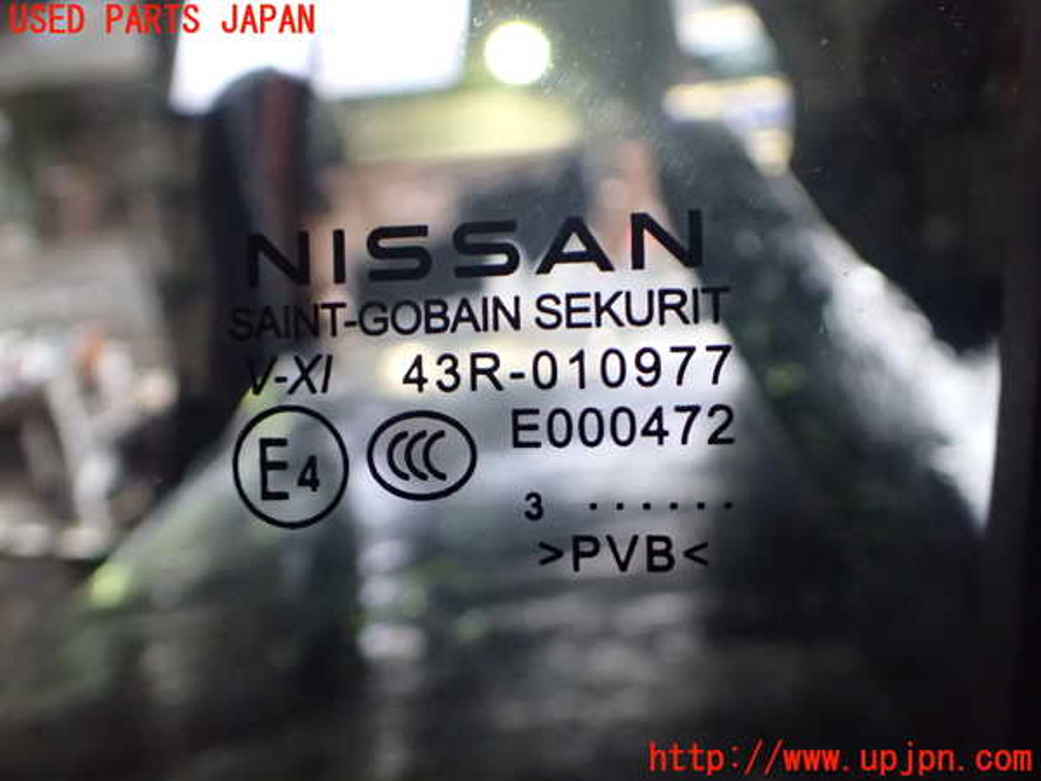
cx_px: 520
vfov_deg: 46.8
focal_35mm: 30
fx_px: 902
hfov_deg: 60.0
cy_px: 390
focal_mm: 5.4
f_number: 2.3
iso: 1250
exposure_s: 1/30
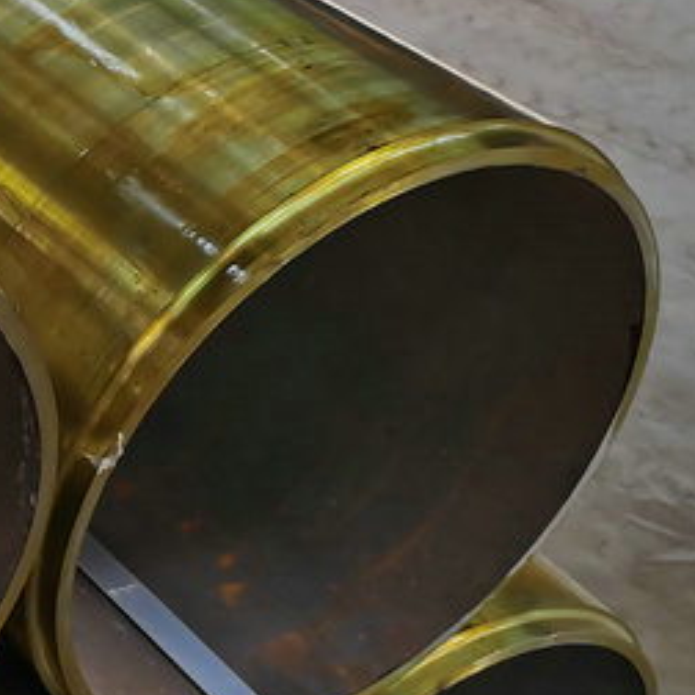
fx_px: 1658
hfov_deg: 19.9
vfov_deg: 23.6
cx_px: -392
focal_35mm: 73
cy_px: 455
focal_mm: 5.58
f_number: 1.8
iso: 100
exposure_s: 1/100
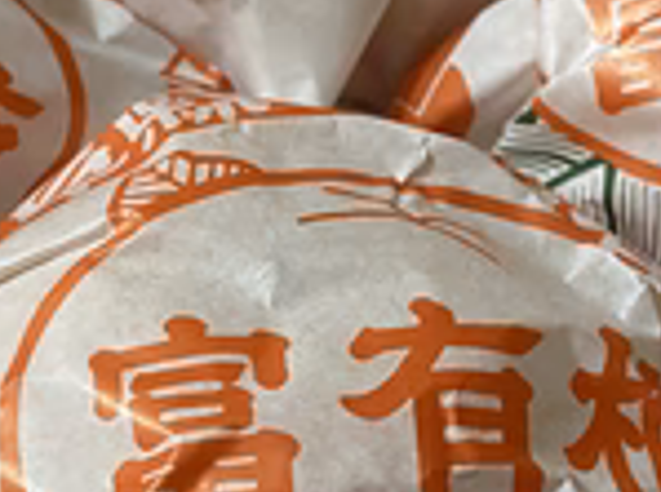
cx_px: 302
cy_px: 266
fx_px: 1333
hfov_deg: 27.8
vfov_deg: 20.9
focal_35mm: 70
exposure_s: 1/55
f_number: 1.8
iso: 400
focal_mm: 4.25
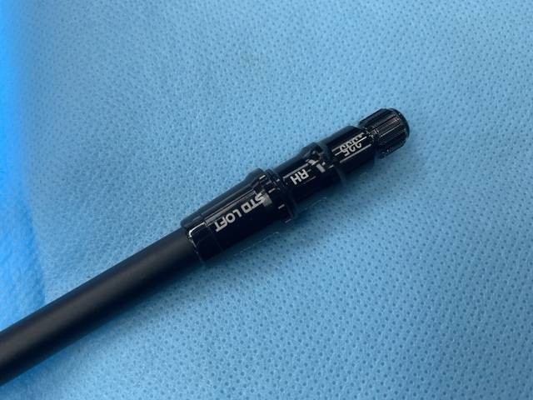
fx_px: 400
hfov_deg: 67.3
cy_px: 200
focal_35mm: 26
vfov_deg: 53.1
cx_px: 266
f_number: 1.8
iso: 80
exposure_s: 1/120
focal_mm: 4.25
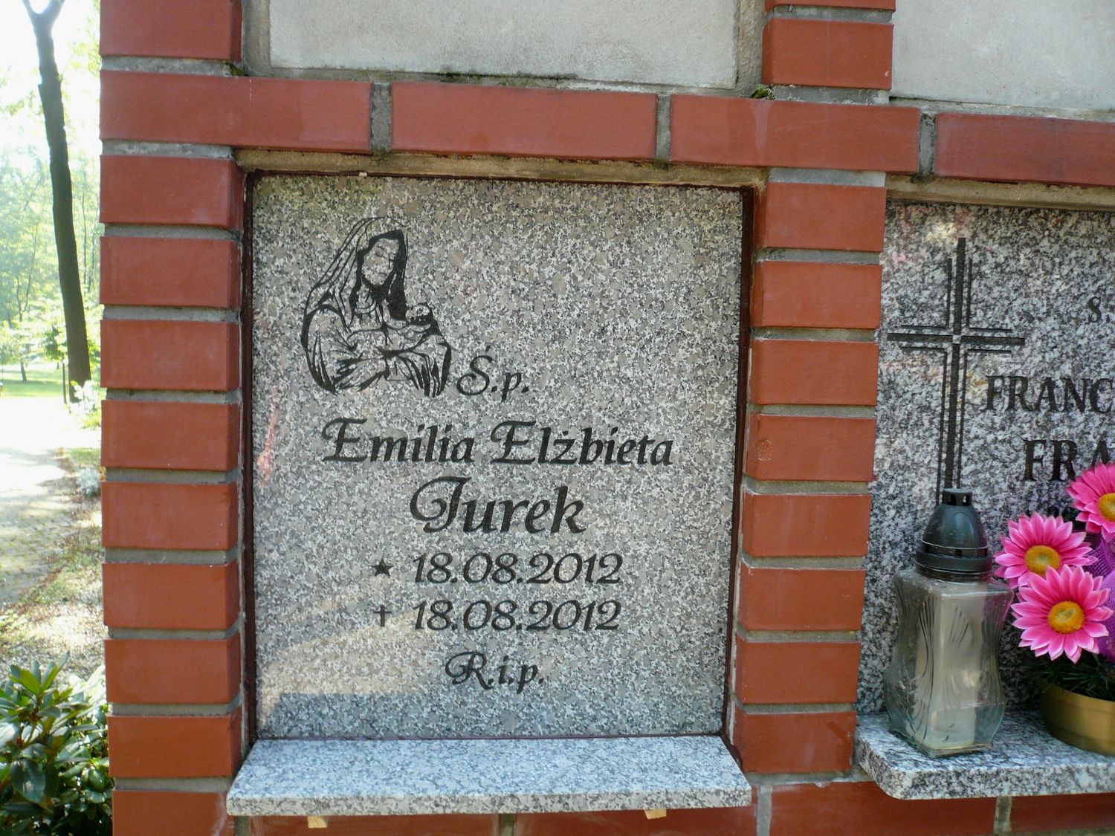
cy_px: 418
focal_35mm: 28
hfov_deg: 63.4
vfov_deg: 49.7
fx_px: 902
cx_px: 558
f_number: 2.8
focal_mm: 4.6
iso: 100
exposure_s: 1/60
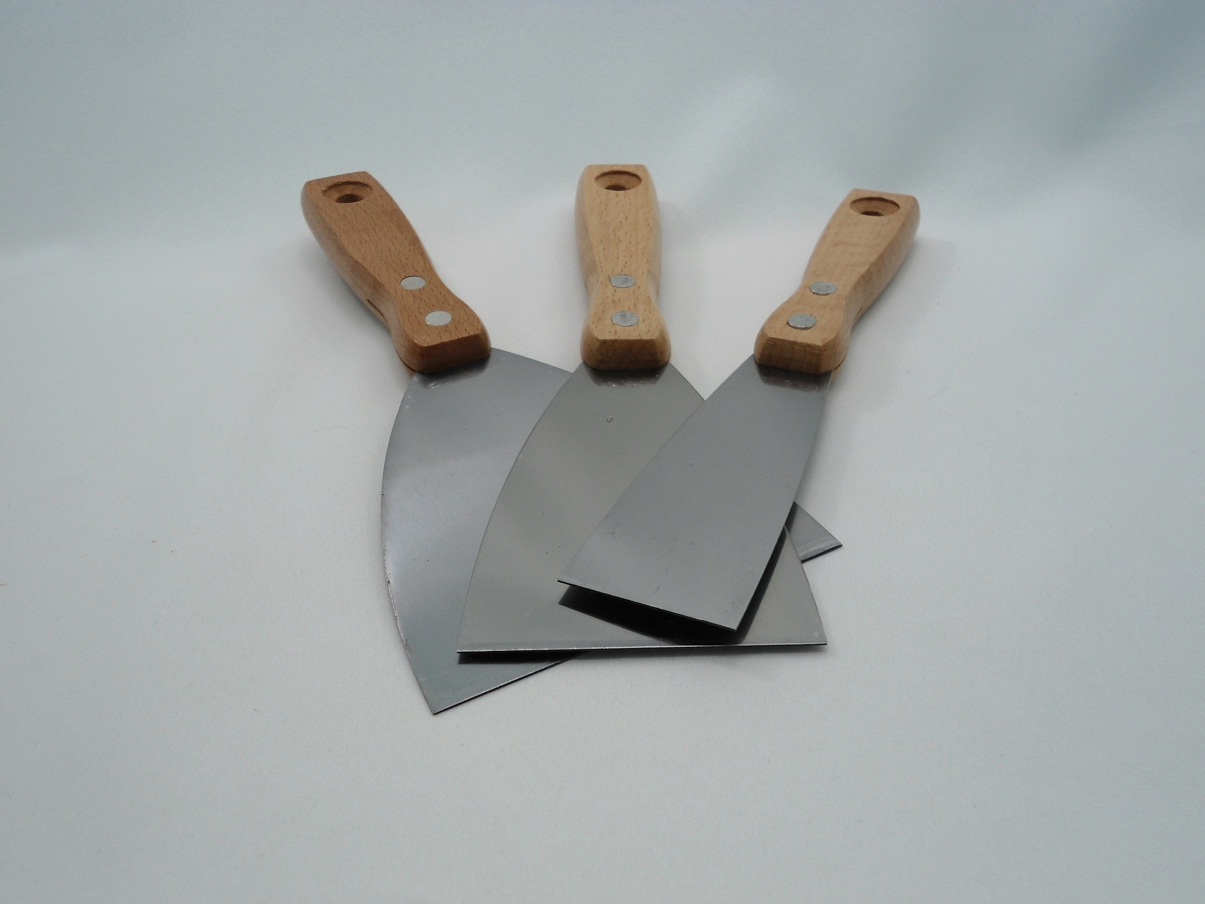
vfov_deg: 45.4
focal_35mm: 31
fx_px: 1079
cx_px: 602
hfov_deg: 58.4
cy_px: 452
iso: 80
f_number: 3
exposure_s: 1/40
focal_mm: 5.6
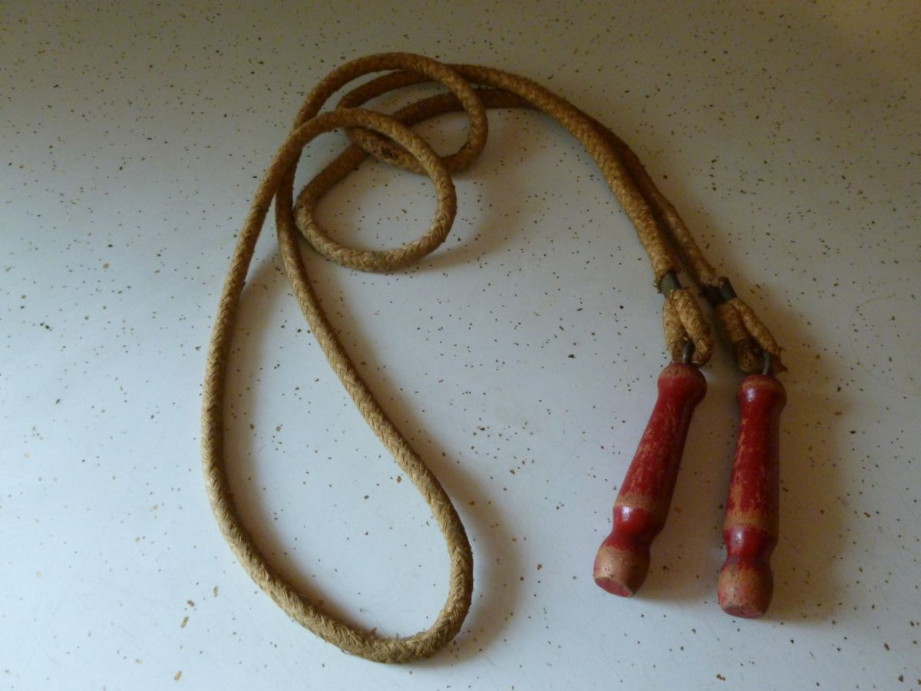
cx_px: 460
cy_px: 346
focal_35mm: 31
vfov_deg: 45.4
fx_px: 825
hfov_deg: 58.4
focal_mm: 5.6
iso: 400
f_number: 3.4
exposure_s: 1/30
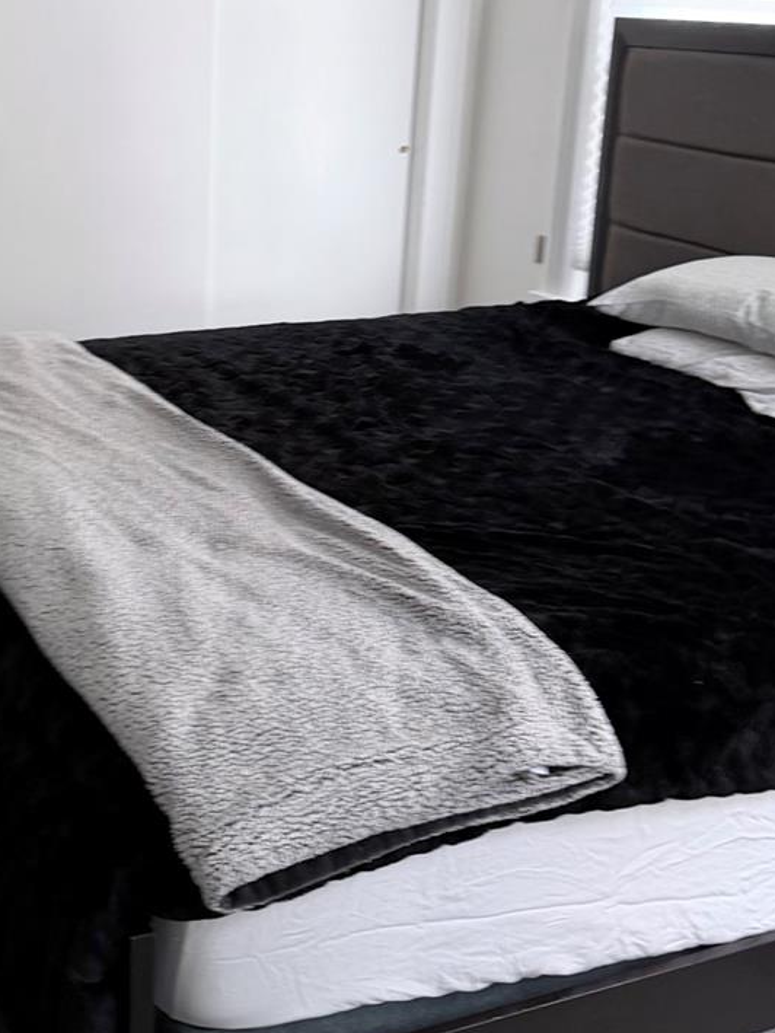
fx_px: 1552
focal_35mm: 52
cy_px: 440
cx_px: 178
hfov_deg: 27.6
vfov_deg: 36.7
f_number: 1.78
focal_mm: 6.76
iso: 200
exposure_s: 1/91
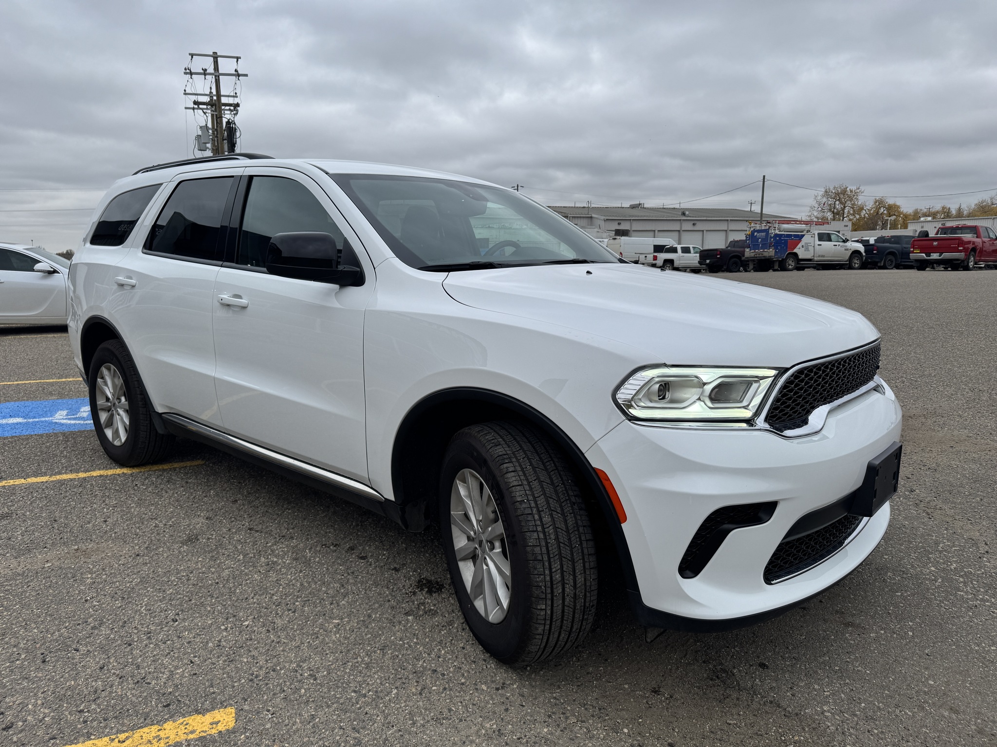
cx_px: 498
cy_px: 374
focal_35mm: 24
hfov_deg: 71.6
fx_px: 691
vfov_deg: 56.8
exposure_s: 1/1524
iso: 80
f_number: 1.78
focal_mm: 6.76
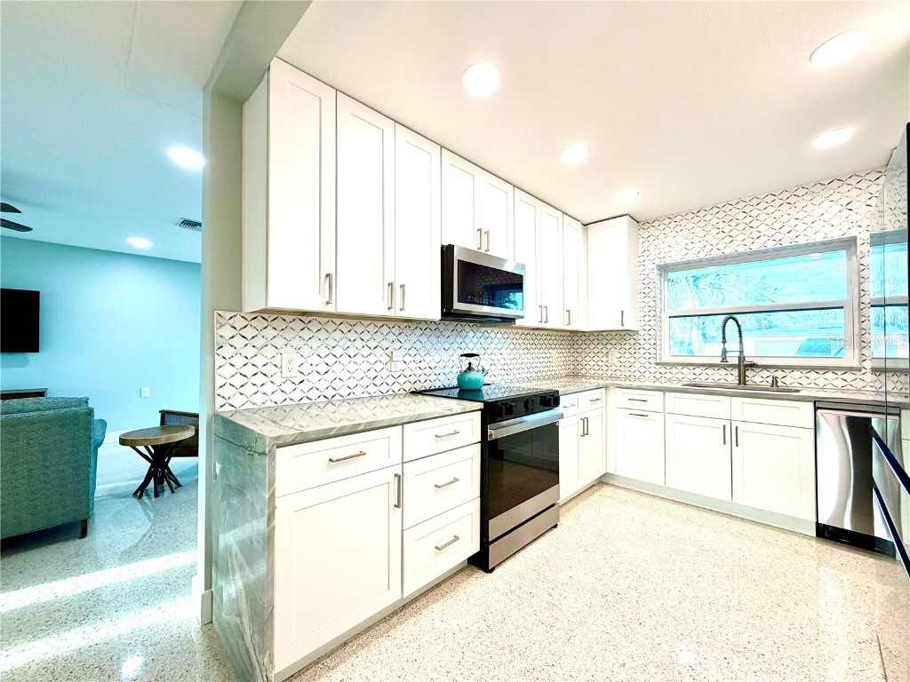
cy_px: 341
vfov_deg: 85.7
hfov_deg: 102.1
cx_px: 455
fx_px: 368
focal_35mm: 14
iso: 125
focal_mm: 2.22
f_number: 2.2
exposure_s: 1/120
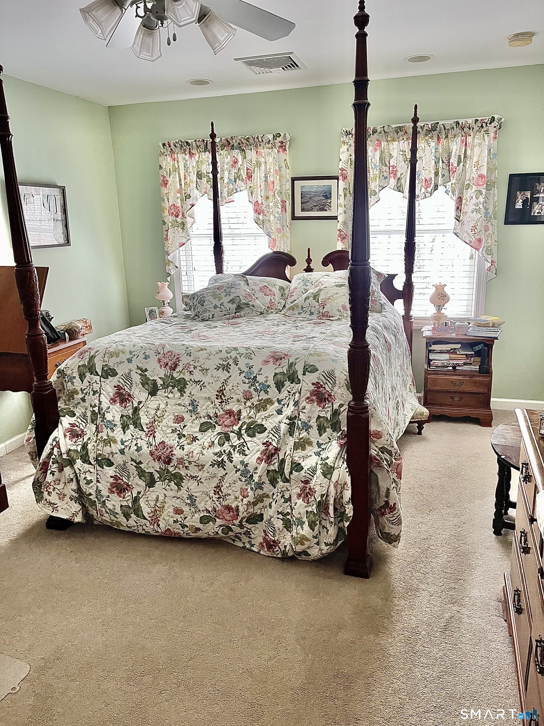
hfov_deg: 53.1
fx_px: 545
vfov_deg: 67.3
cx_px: 272
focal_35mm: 26
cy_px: 363
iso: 125
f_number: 1.6
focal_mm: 5.1
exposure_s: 1/62
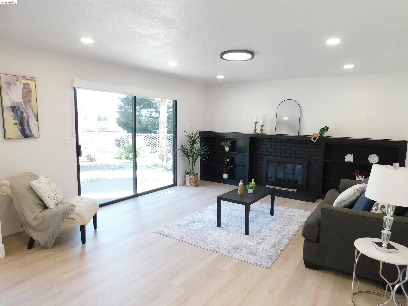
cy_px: 153
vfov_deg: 58.9
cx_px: 204
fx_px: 271
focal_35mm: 23
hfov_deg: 73.9
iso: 125
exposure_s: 1/30
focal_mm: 4
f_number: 3
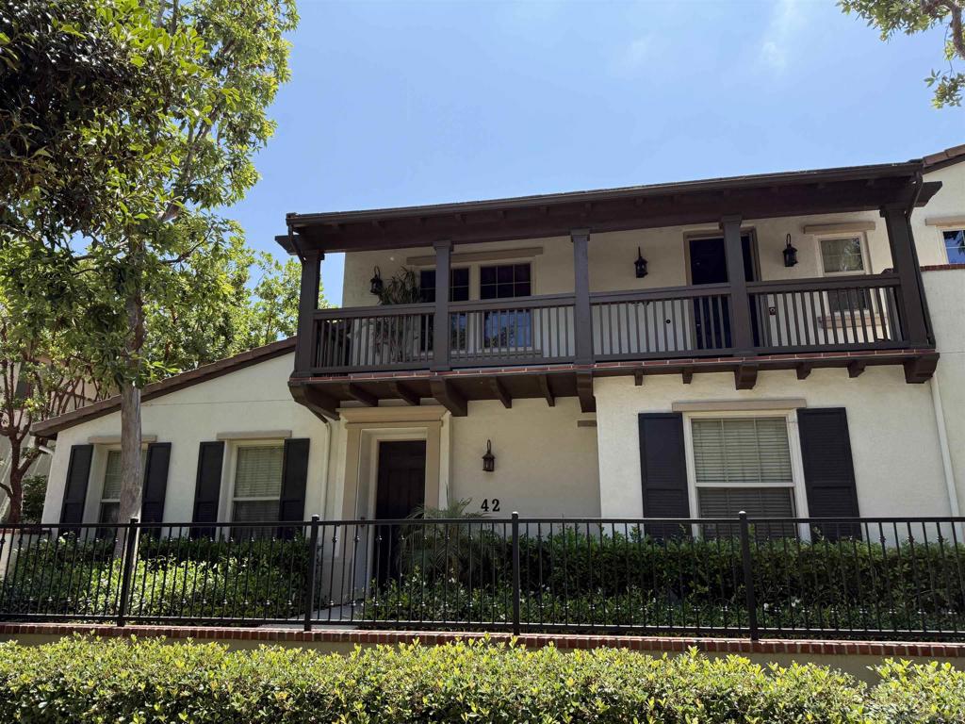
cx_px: 482
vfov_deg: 56.8
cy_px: 362
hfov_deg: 71.6
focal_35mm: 24
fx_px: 669
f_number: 1.78
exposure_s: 1/2299
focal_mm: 6.76
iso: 100
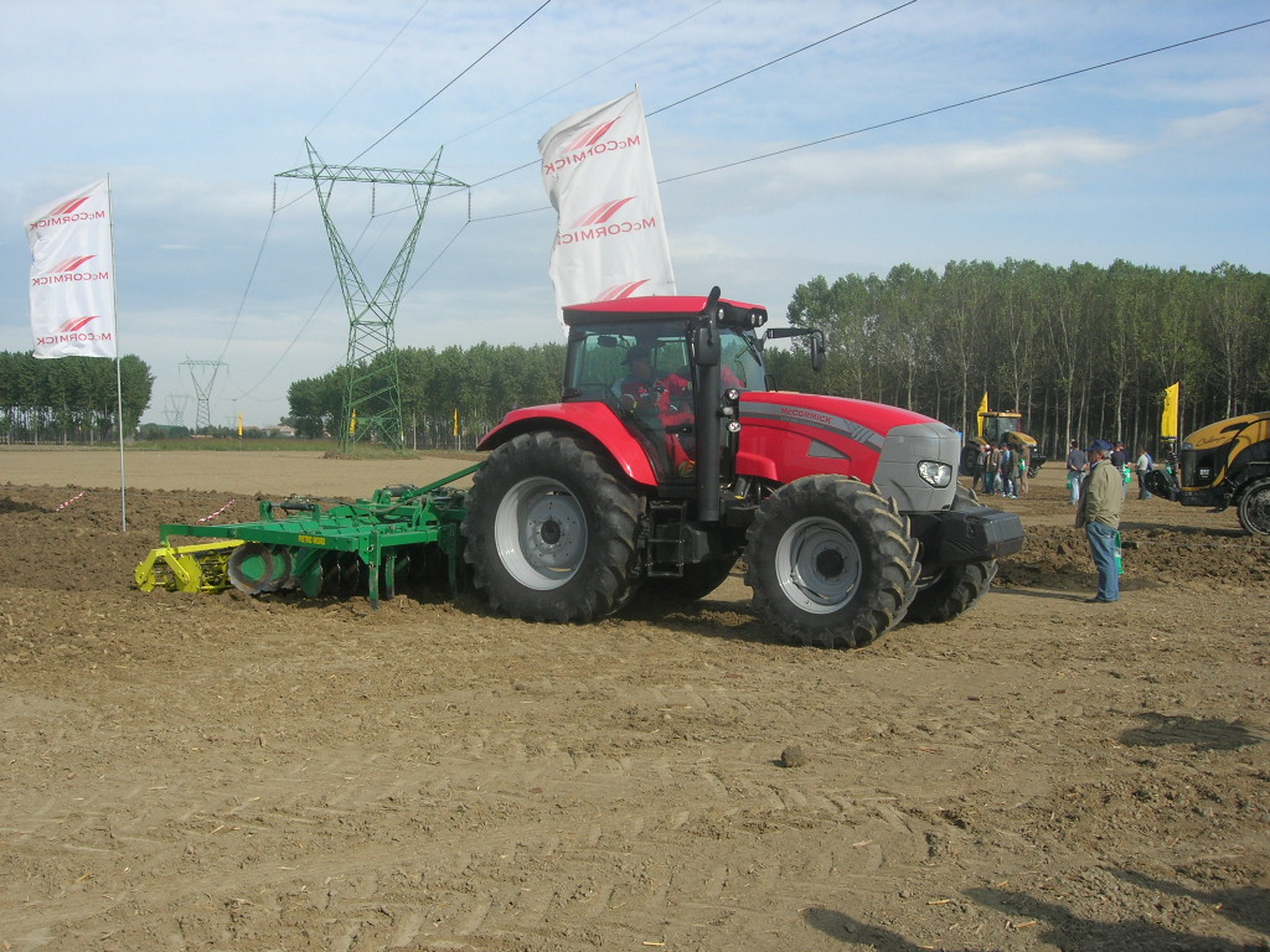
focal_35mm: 38
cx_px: 635
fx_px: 1394
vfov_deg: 37.7
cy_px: 476
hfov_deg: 49.0
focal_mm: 7.8
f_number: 4.8
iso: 64
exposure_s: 1/548
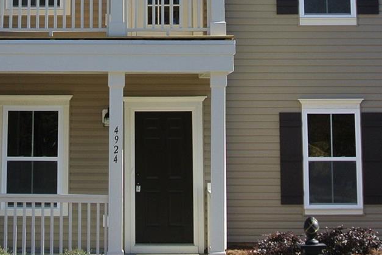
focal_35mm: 88
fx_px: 935
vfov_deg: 15.2
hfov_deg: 23.0
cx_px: 132
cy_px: -13
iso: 100
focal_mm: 10
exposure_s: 1/500
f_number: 4.5
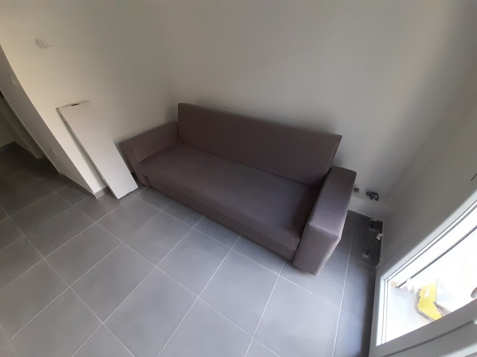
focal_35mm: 13
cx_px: 238
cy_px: 178
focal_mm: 1.42
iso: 250
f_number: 2.2
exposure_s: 1/50
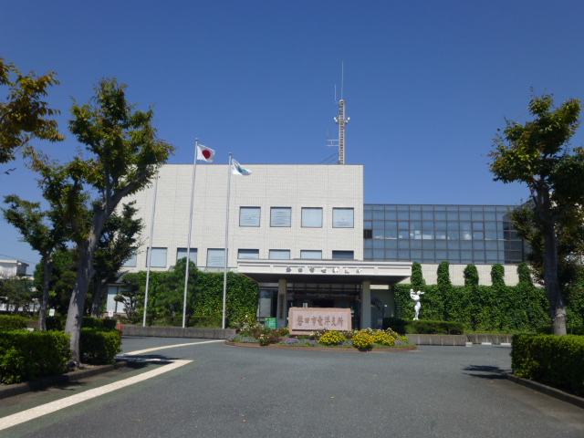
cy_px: 219
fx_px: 523
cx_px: 292
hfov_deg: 58.4
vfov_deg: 45.4
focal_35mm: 31
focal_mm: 5.6
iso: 100
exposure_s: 1/200
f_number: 10
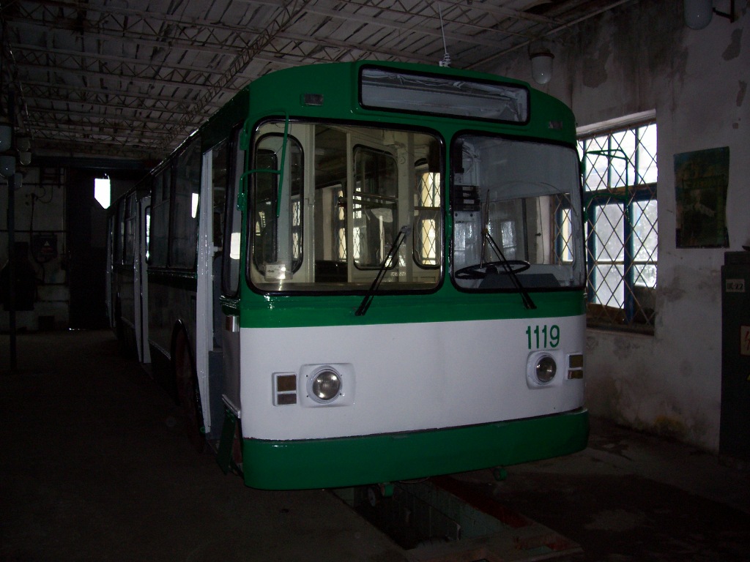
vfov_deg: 41.8
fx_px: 737
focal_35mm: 34
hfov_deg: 54.0
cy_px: 281
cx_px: 375
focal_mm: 5.6
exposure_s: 1/64
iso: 80
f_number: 2.7
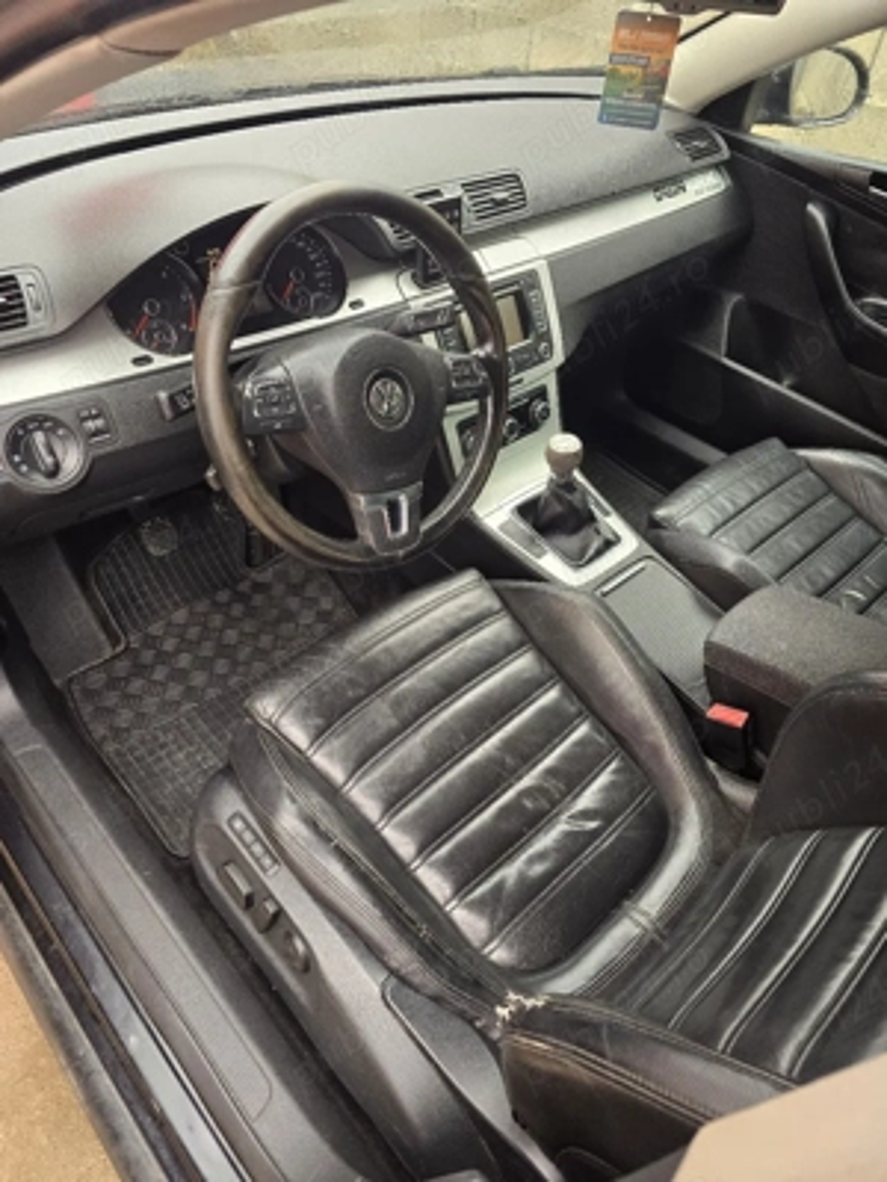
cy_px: 591
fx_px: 786
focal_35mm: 23
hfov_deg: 58.9
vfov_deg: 73.9
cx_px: 444
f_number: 1.7
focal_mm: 6.3
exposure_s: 1/101
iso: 200
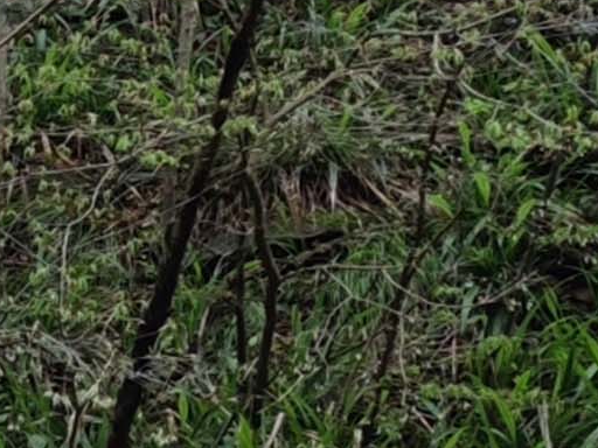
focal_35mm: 242
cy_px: 782
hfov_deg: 6.9
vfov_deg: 6.0
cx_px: -1544
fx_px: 4181
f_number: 3.1
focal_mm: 5.33
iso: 110
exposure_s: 1/240
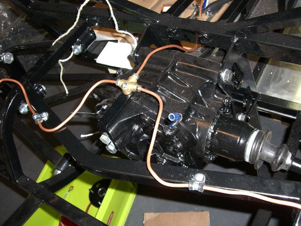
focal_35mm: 38
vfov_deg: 37.7
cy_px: 113
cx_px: 150
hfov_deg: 49.0
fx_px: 330
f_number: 2.7
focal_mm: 6.2
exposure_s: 1/60
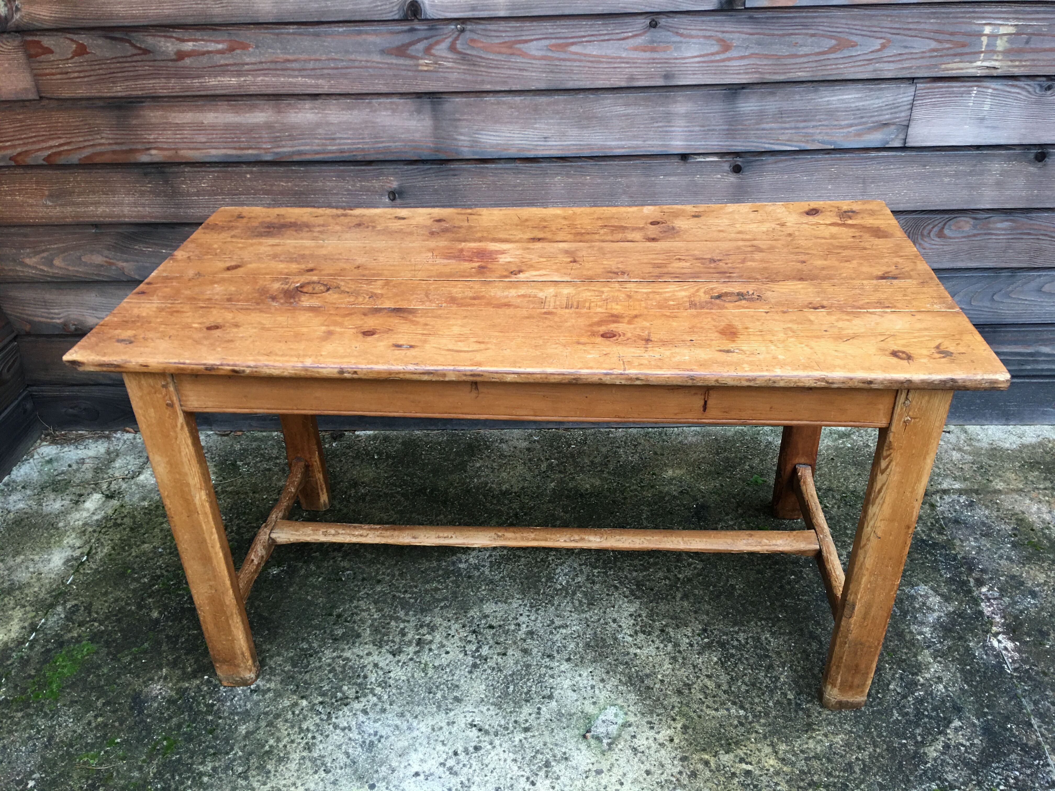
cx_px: 528
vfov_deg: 48.2
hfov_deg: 61.7
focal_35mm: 29
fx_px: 884
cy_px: 396
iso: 64
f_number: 2.2
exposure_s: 1/17
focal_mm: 4.15
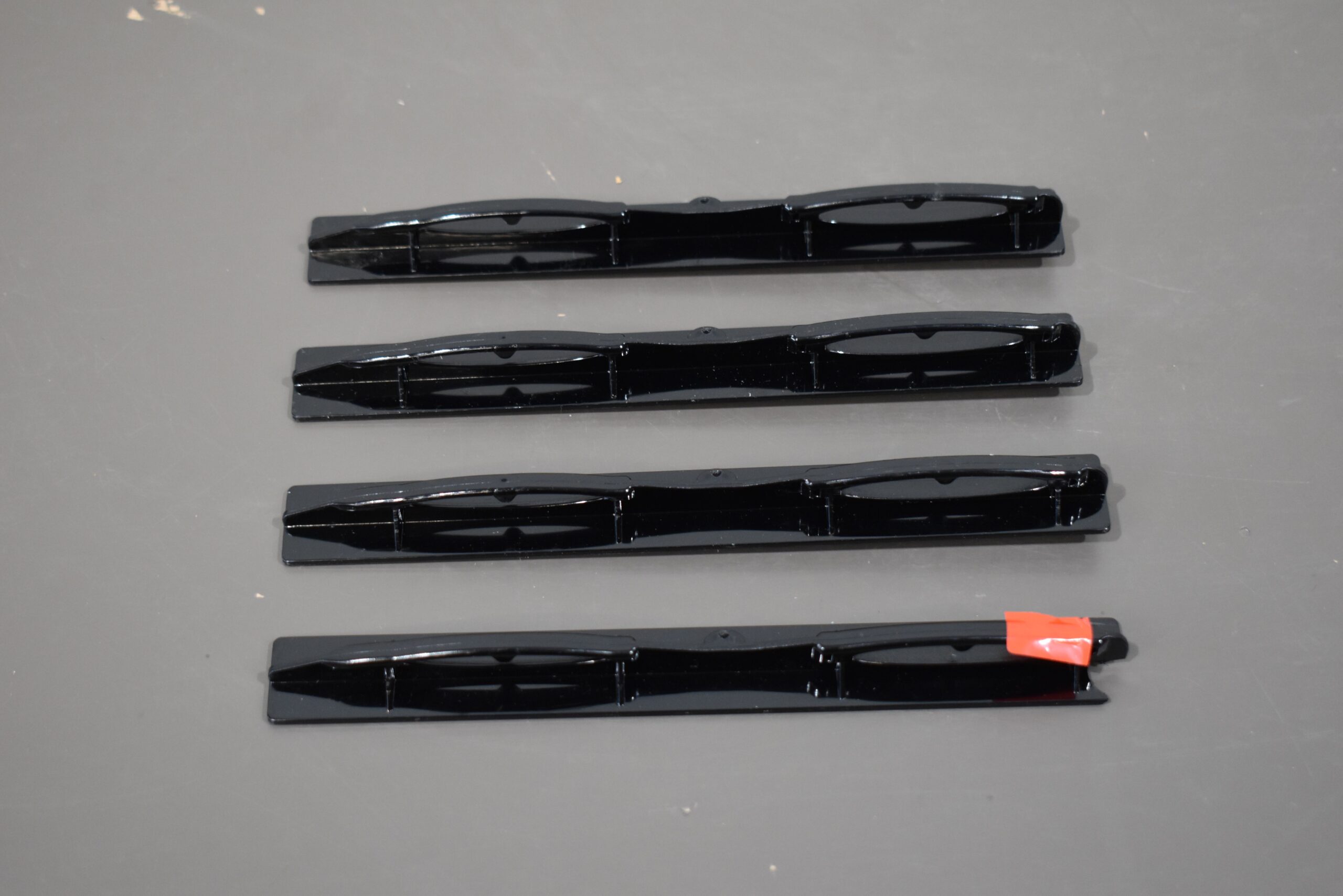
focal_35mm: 60
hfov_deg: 33.4
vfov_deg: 22.6
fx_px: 2238
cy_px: 448
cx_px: 672
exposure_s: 1/125
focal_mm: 40
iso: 1250
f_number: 4.8
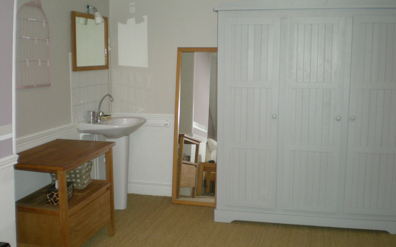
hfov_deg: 48.2
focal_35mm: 41
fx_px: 442
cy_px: 123
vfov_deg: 31.2
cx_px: 201
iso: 194
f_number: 3.1
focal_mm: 6.3
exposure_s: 1/60
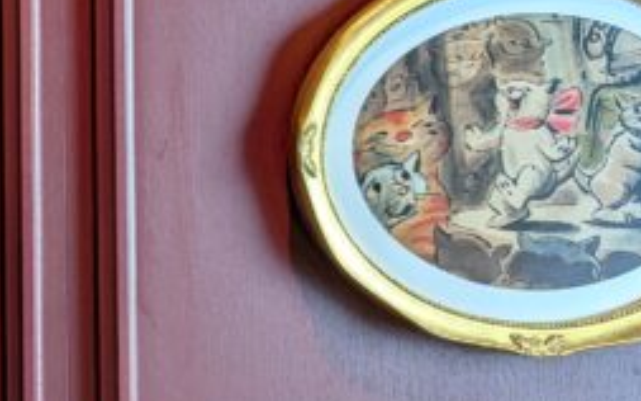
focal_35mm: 103
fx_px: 1799
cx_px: -403
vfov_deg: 12.6
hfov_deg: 17.5
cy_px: 34
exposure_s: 1/66.7
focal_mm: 6.81
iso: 62
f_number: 1.85
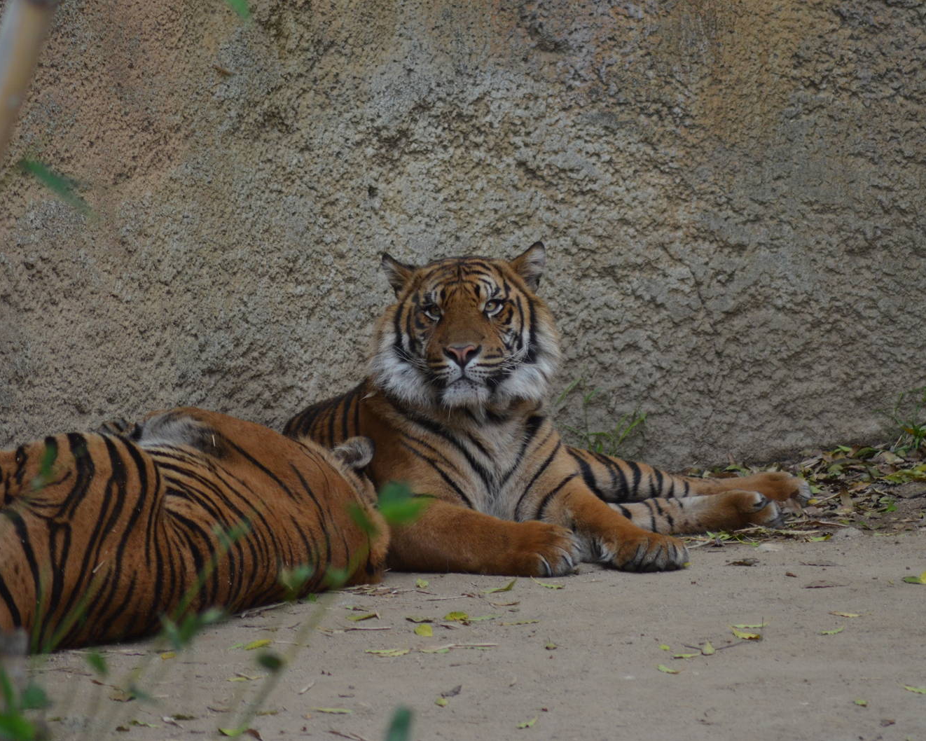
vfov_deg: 3.0
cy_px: 370
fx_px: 13979
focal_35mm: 510
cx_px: 490
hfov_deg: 3.8
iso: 800
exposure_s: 1/800
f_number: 5.6
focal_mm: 300
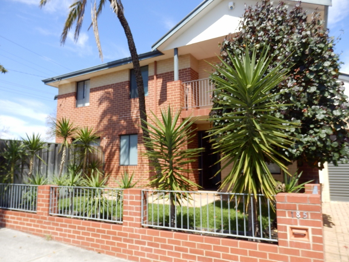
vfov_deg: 54.9
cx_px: 174
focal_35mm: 25
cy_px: 131
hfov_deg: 69.4
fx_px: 252
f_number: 3
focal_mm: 4.5
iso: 80
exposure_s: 1/640
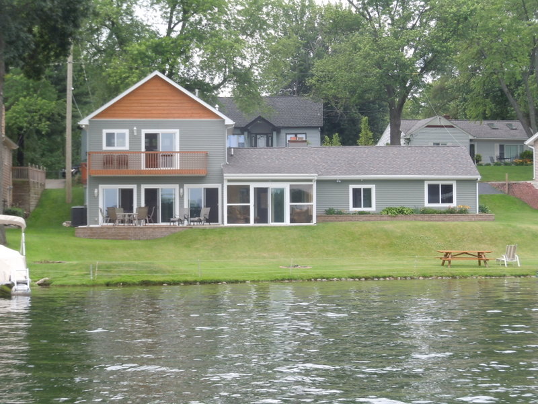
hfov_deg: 19.3
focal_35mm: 102
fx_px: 1585
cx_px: 269
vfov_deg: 14.5
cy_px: 202
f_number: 5.4
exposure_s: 1/125
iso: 100
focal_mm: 18.3
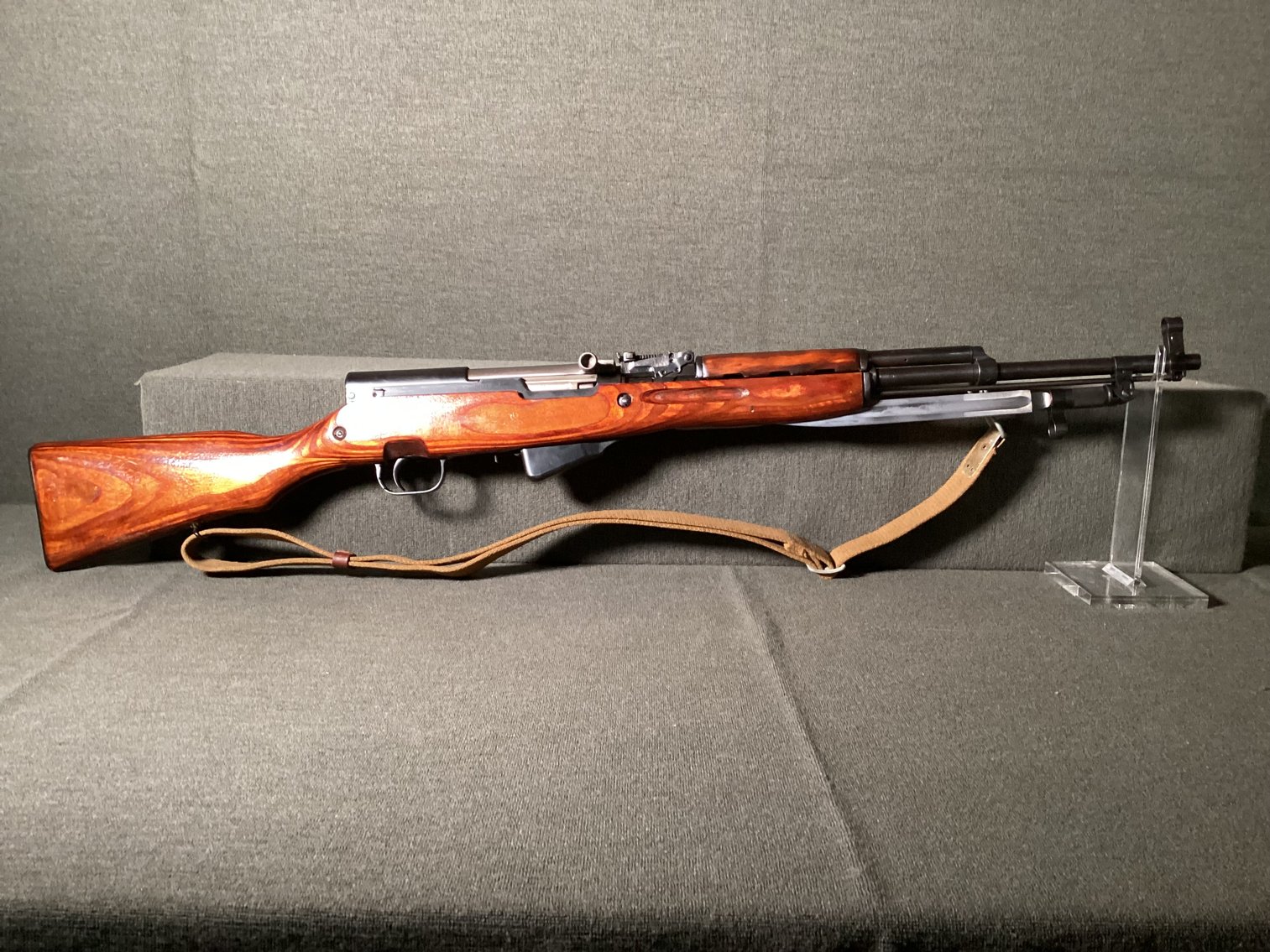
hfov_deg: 58.3
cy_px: 476
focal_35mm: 31
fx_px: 1137
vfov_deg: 45.4
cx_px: 635
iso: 400
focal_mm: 3.3
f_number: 2.4
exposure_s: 1/40
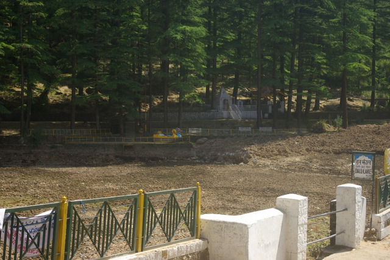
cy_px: 130
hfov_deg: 29.9
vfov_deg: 20.2
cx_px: 195
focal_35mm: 68
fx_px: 731
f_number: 4.5
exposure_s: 1/60
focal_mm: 45
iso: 100
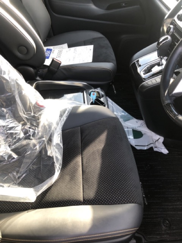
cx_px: 91
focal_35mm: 28
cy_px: 122
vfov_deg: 63.4
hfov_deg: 49.7
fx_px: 196
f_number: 1.8
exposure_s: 1/60
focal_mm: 3.99
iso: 32
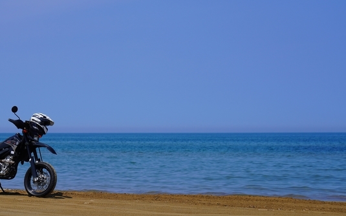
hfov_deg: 16.3
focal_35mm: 128
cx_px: 124
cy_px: 115
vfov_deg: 10.2
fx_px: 1207
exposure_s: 1/1000
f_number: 5.6
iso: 100
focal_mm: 84
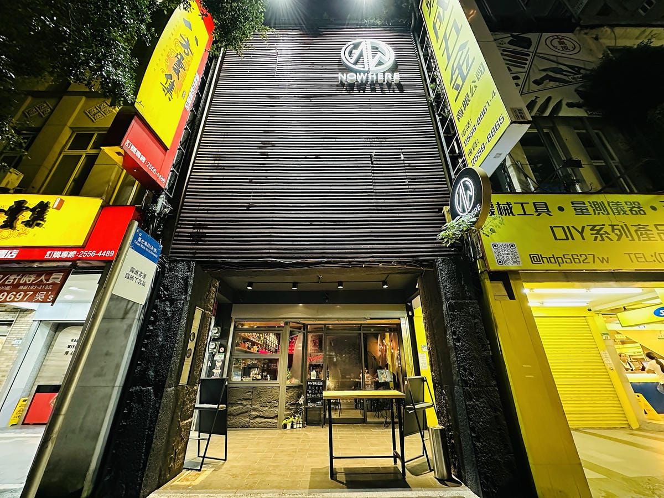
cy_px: 249
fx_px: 269
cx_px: 332
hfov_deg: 102.1
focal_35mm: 14
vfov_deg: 85.7
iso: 1250
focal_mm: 2.22
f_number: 2.2
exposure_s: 1/40
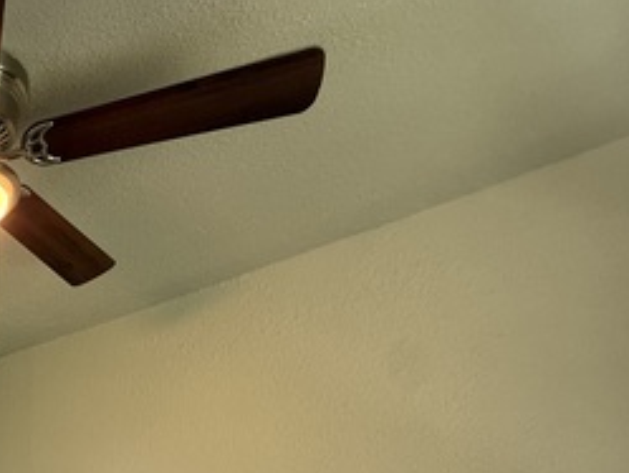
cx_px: -149
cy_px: 577
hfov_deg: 37.1
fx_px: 654
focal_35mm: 36
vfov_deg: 32.4
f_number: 2.2
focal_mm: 2.22
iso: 250
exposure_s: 1/60
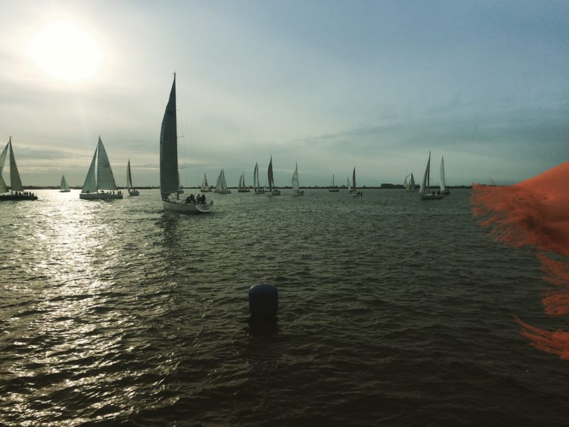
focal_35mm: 29
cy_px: 214
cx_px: 284
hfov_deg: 61.6
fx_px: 477
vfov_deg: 48.3
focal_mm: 4.15
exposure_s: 1/2160
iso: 32
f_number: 2.2
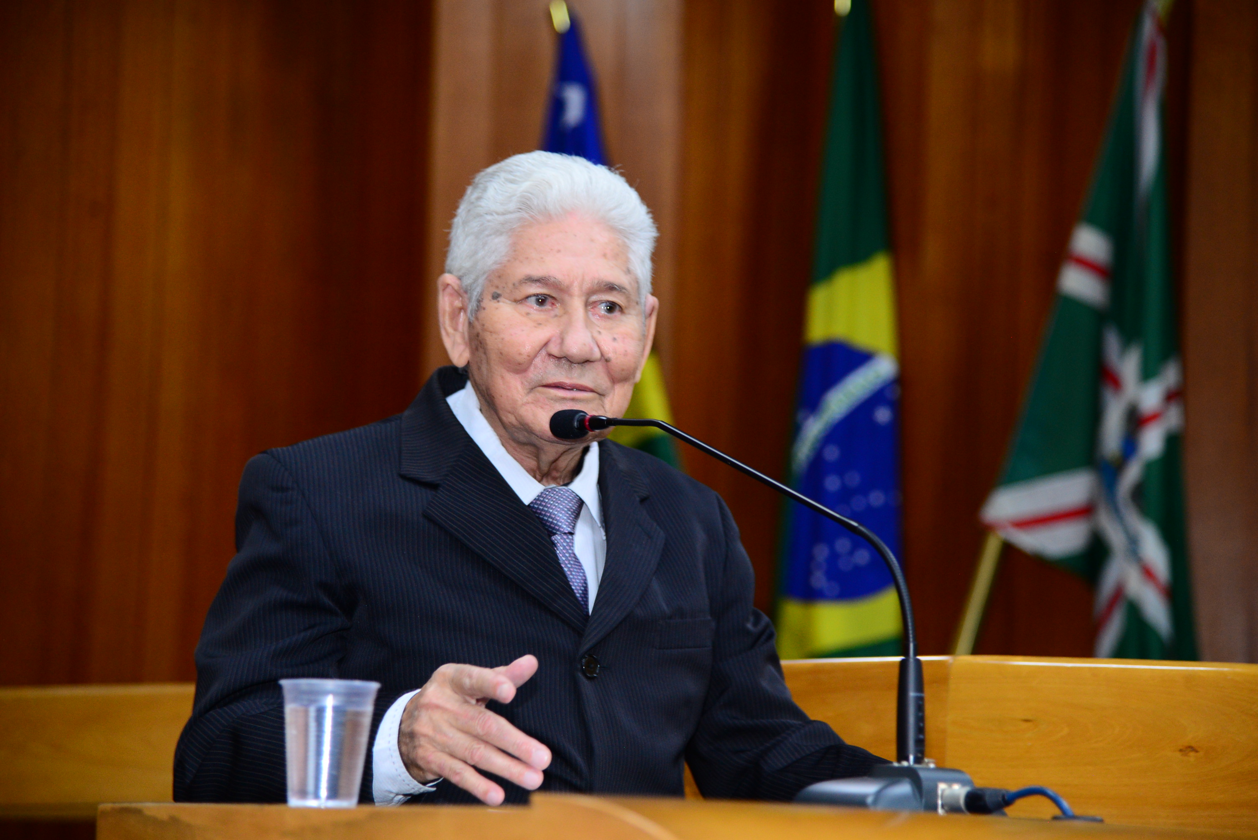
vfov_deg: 13.1
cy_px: 420
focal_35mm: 105
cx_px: 629
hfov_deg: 19.4
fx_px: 3670
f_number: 4
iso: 1600
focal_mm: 105
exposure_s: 1/60
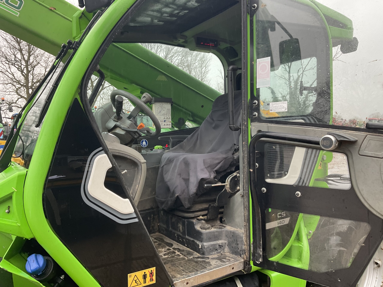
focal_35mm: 29
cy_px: 144
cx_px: 192
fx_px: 321
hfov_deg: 61.7
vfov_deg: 48.2
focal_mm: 3
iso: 40
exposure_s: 1/120
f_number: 1.8
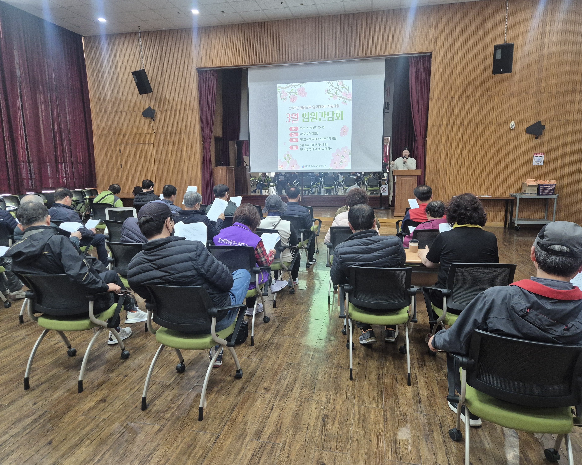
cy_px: 233
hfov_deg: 70.3
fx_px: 413
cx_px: 288
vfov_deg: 58.8
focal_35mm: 24
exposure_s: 1/120
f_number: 1.8
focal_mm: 5.4
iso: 500
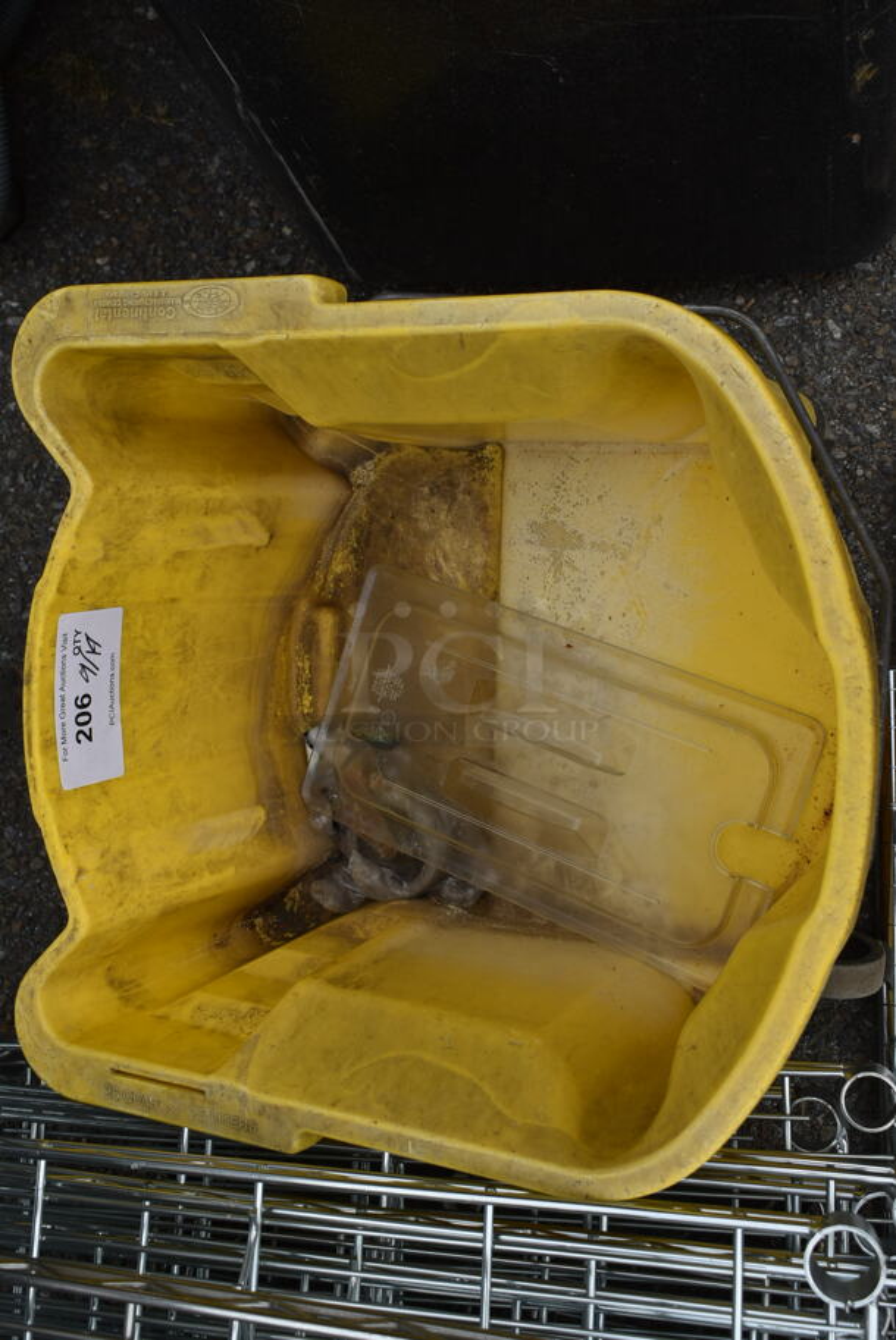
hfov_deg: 34.3
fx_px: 1454
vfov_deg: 49.5
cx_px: 448
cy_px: 670
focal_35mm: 39
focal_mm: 26
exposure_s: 1/200
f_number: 7.1
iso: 100
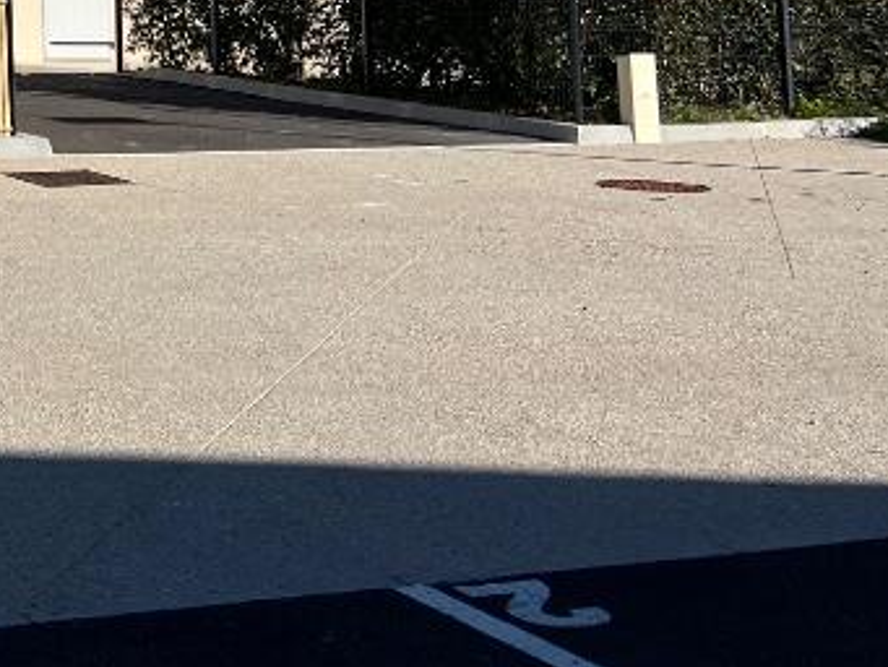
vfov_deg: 17.3
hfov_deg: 21.7
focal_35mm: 78
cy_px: -287
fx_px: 2002
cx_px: -365
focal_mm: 5.7
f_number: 1.5
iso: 50
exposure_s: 1/8000
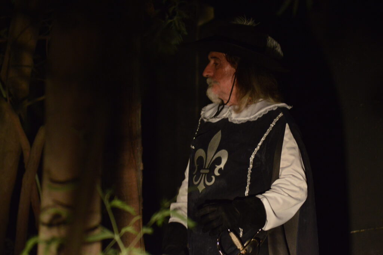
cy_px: 128
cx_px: 192
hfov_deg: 6.9
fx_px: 3189
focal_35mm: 300
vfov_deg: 4.6
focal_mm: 200
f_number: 2.8
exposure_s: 1/100
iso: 1600
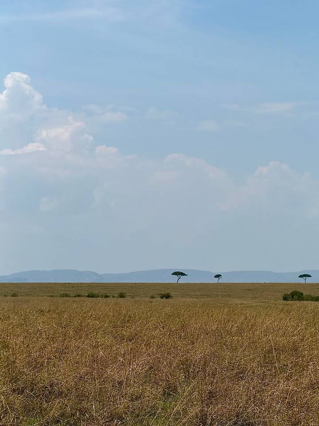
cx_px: 160
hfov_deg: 12.3
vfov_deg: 16.4
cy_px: 213
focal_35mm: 120
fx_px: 1474
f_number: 2.8
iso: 50
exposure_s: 1/2933
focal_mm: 15.66
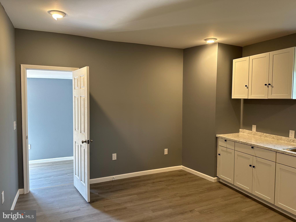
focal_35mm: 24
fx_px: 205
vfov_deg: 56.8
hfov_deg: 71.6
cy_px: 111
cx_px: 148
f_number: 1.78
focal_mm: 6.86
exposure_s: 1/60
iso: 125
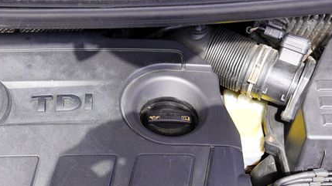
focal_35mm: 60
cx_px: 128
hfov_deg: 34.7
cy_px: 231
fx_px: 528
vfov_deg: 18.8
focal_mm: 24
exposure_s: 1/80
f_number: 5
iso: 100
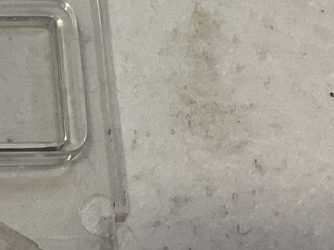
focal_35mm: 162
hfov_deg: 11.5
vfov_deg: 9.1
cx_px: -223
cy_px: 11
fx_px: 1562
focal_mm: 3.3
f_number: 2.4
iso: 64
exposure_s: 1/60
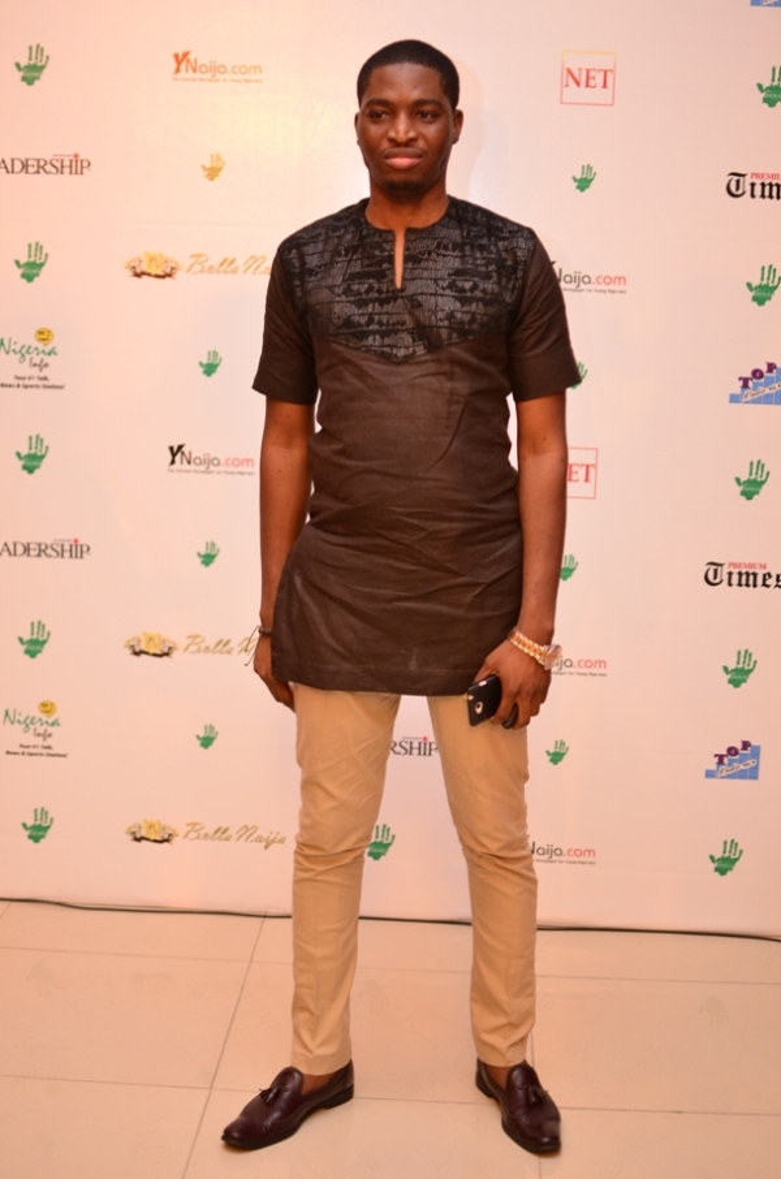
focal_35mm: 52
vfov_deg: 37.9
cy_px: 590
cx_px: 390
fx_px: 1716
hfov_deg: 25.6
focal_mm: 35
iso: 400
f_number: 1.8
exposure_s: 1/40
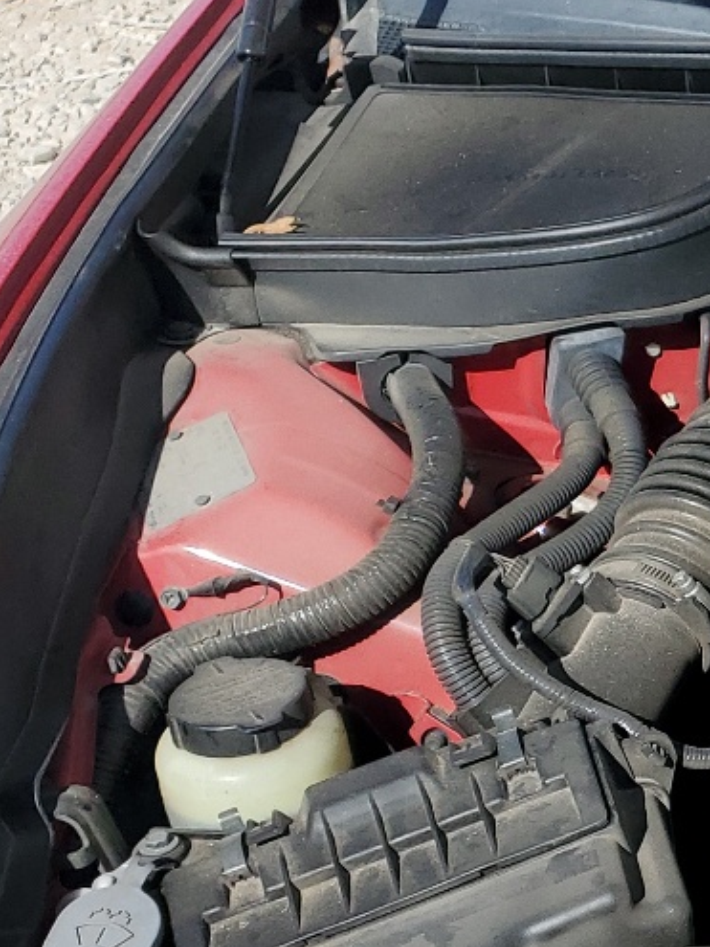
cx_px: 1192
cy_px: 612
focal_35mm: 84
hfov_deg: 15.6
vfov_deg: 23.2
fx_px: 2298
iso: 50
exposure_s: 1/3333
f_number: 1.5
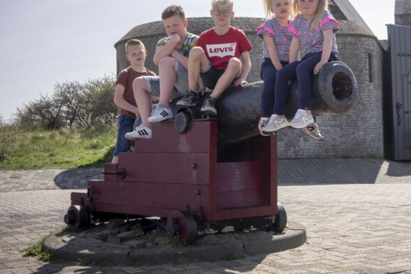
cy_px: 113
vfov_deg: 22.2
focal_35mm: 61
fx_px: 696
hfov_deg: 32.0
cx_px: 329
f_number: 9
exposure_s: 1/320
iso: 125
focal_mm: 35
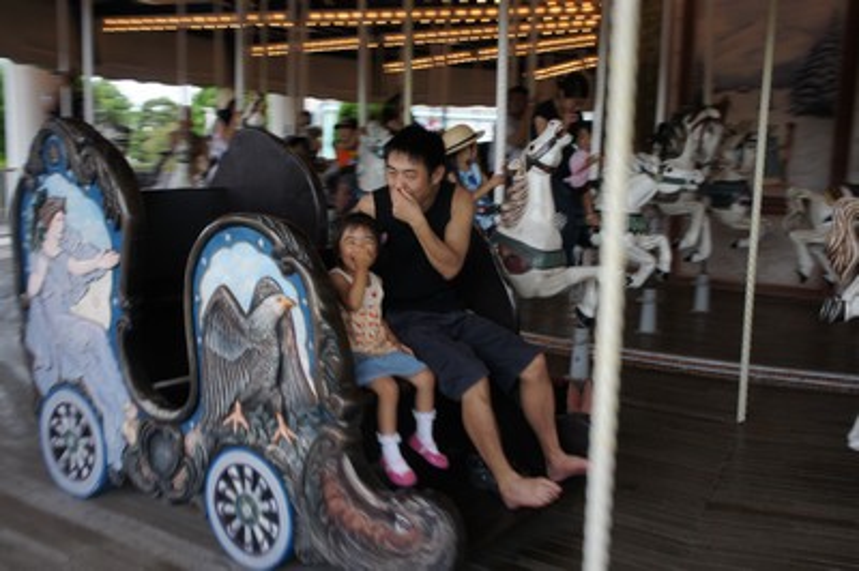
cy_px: 286
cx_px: 430
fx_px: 823
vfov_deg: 38.3
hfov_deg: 55.1
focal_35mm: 34
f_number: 14
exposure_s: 1/40
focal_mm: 23
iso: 500
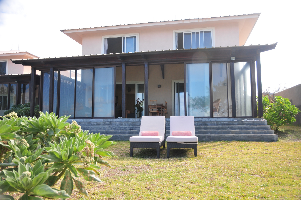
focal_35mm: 28
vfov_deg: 45.6
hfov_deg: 64.6
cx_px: 150
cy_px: 100
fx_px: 238
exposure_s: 1/100
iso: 200
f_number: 5
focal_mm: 19
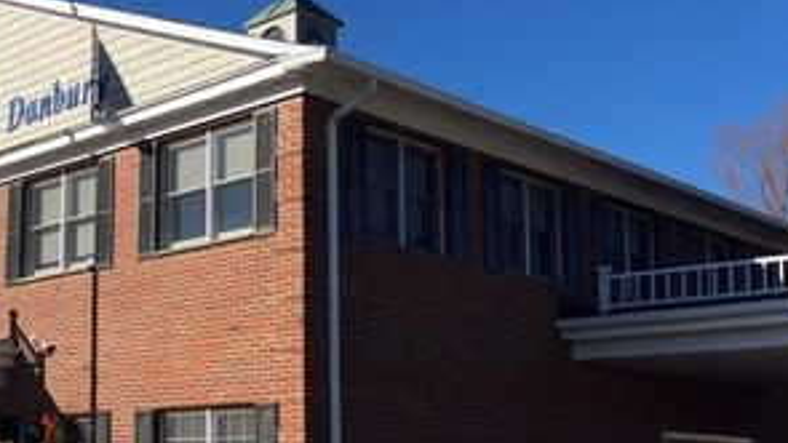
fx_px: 1233
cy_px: 303
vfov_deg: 20.3
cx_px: 168
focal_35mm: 59
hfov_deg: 34.5
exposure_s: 1/1506
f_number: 2.4
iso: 32
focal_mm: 3.3
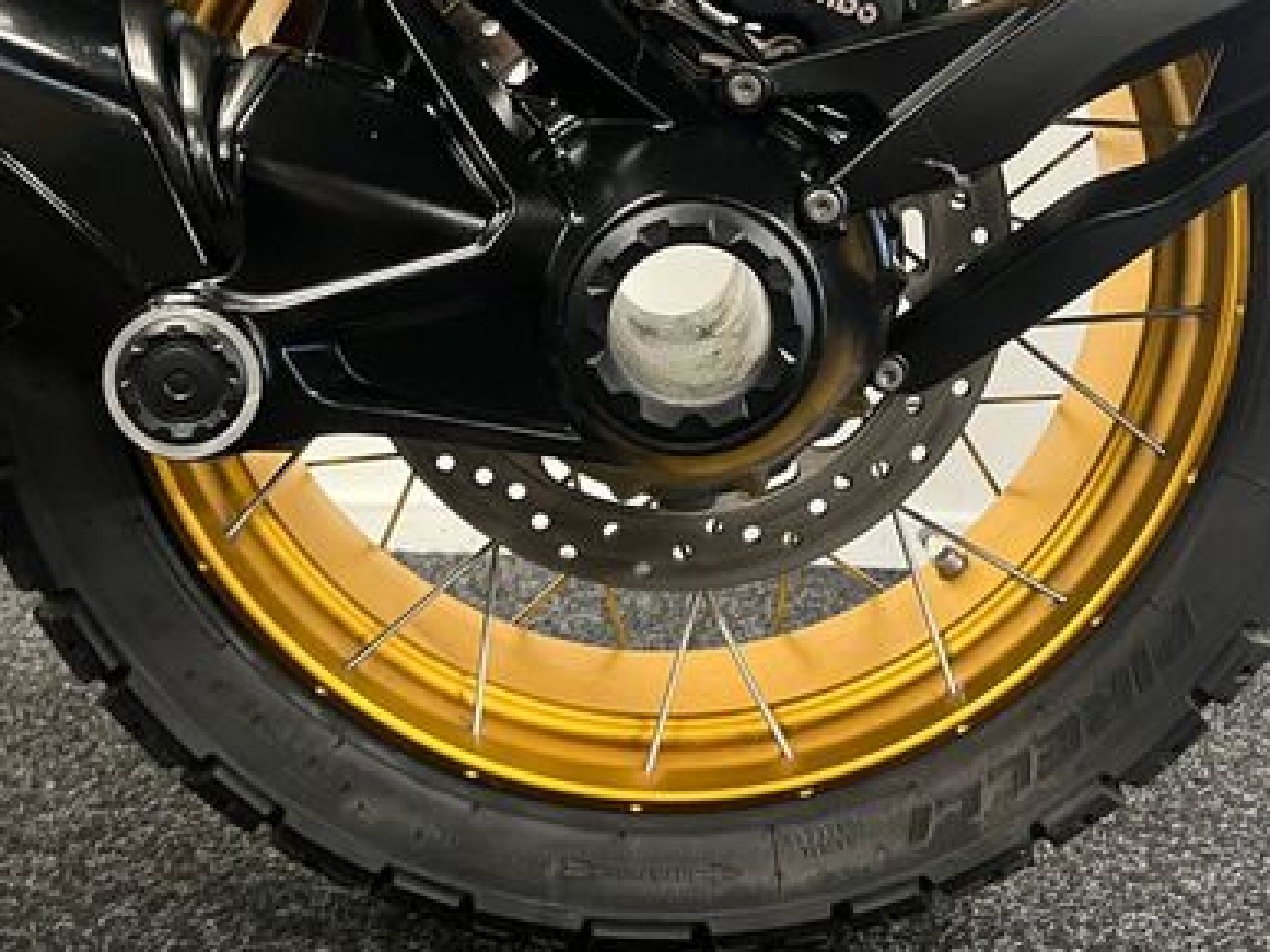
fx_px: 1577
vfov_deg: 33.0
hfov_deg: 43.9
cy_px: 246
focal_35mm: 43
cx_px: 617
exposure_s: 1/33
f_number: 1.6
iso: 500
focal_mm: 5.1
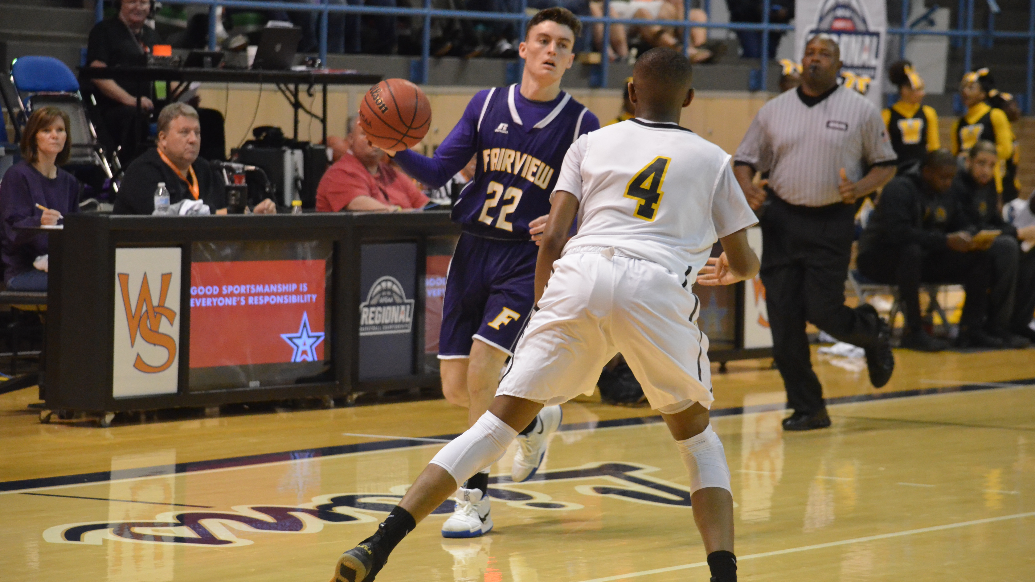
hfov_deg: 13.7
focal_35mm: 157
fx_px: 4309
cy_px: 288
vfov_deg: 7.7
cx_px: 518
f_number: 5
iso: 4000
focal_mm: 100
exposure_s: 1/500
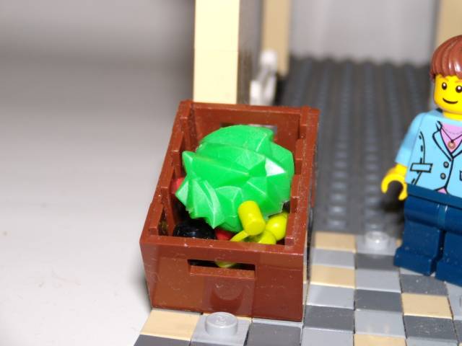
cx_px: 231
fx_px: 774
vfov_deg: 25.2
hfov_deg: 33.2
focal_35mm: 58
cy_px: 173
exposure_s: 1/30
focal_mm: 10.4
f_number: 4
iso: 80
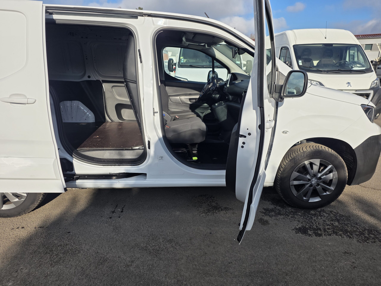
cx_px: 190
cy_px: 143
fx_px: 253
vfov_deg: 58.9
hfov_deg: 73.9
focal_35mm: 23
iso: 80
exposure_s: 1/6150
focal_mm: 6.25
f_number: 1.7
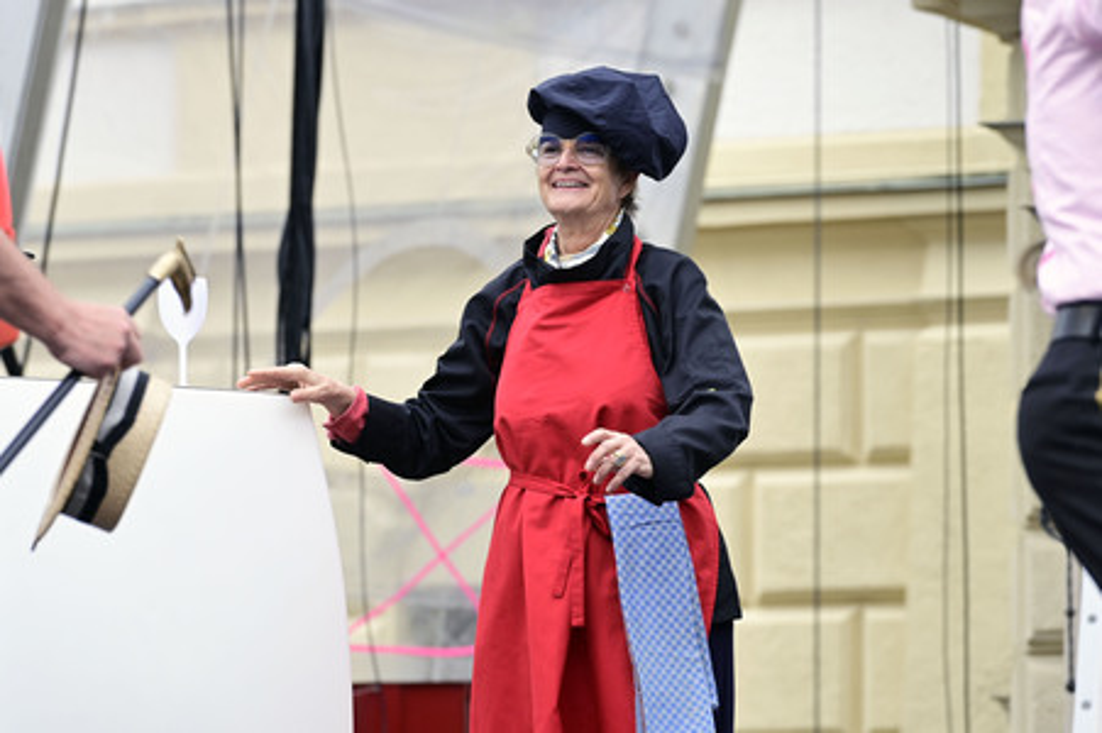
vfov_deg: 6.9
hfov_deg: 10.3
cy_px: 366
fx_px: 6118
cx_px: 551
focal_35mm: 200
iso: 640
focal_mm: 200
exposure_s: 1/200
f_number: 6.3
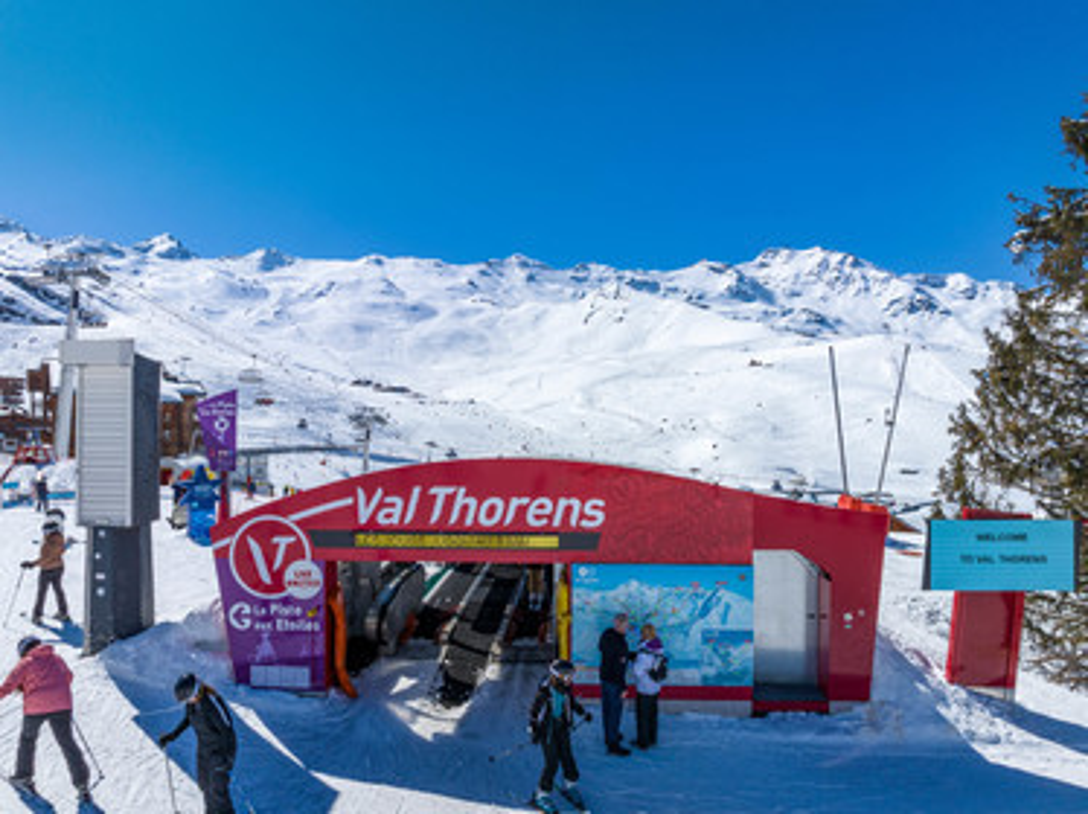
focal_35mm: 24
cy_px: 407
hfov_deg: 71.6
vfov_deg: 56.8
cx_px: 544
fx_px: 754
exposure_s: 1/400
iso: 100
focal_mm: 12.3
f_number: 11
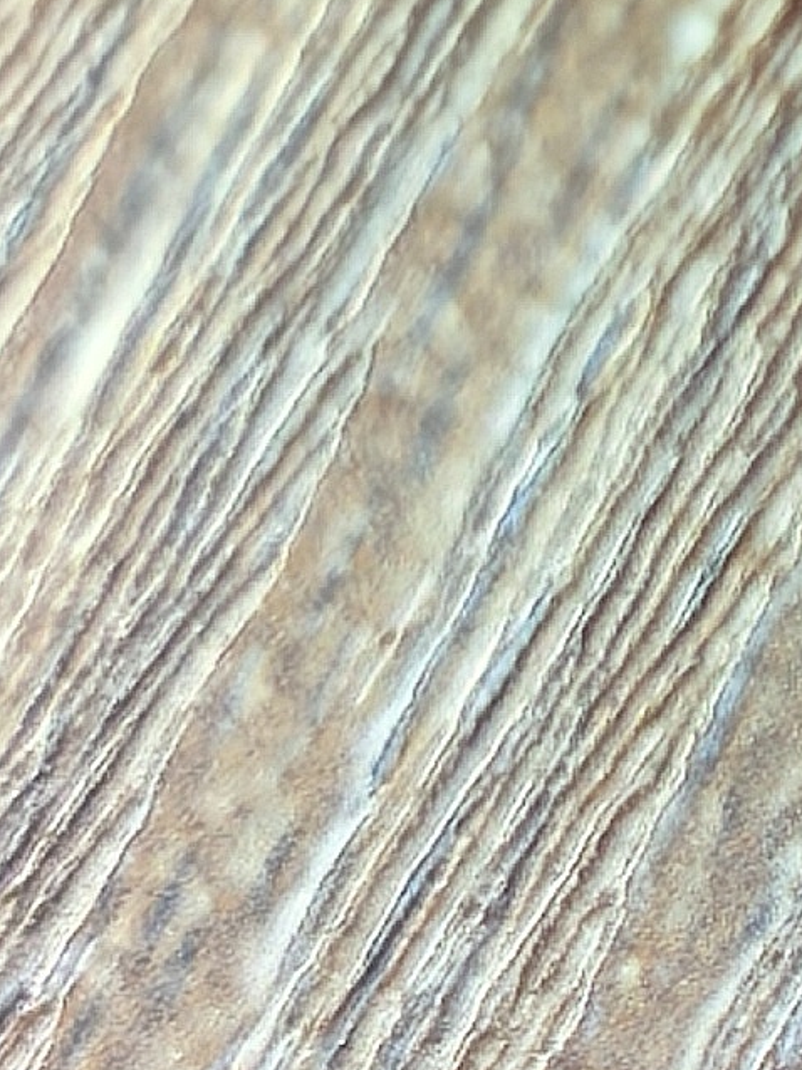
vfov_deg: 6.8
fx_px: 8934
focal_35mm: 289
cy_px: -12
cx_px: 2453
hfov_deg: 4.9
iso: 80
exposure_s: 1/100
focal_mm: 6.98
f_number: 2
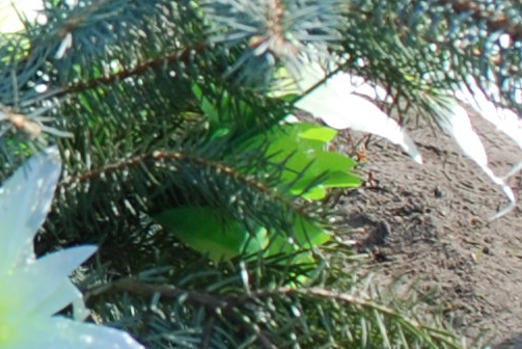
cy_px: -117
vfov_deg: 6.6
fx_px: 3018
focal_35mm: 208
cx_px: -452
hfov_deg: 9.4
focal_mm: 18
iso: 100
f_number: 5.6
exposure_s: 1/125
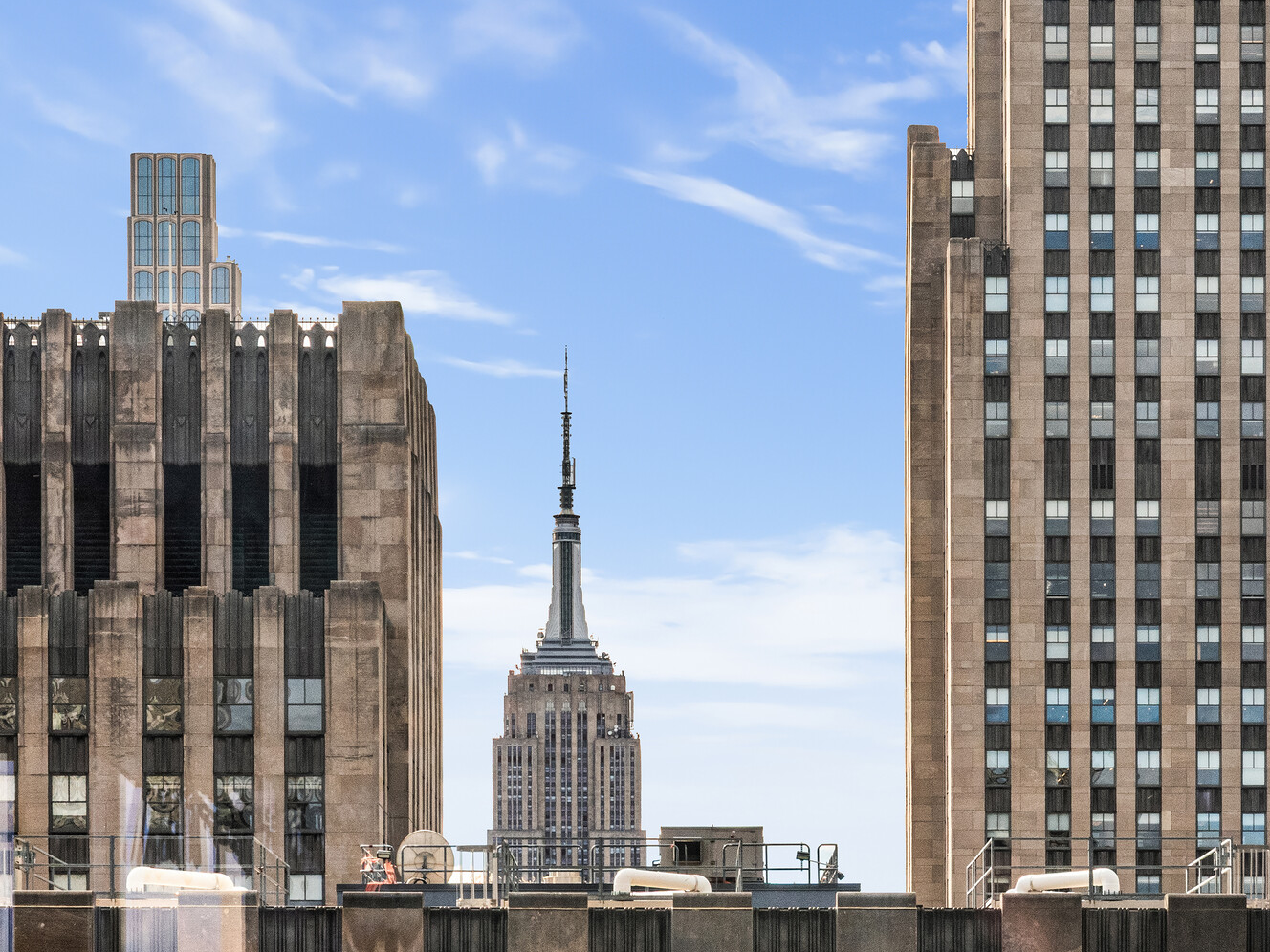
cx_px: 679
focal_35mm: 114
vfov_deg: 13.0
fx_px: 4182
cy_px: 476
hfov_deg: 17.3
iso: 1250
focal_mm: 70
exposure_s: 1/160
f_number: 22
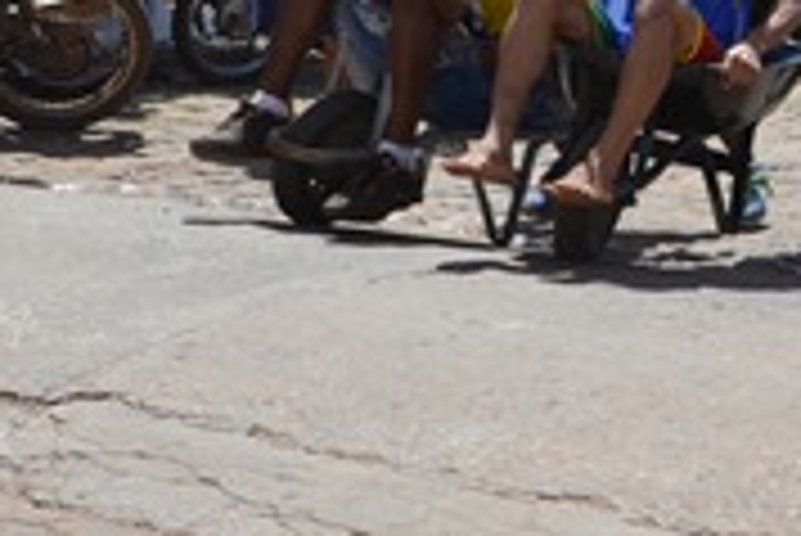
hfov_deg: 14.2
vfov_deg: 9.8
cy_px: 16
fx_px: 3117
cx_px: 968
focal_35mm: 140
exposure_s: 1/200
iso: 100
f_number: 7.1
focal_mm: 26
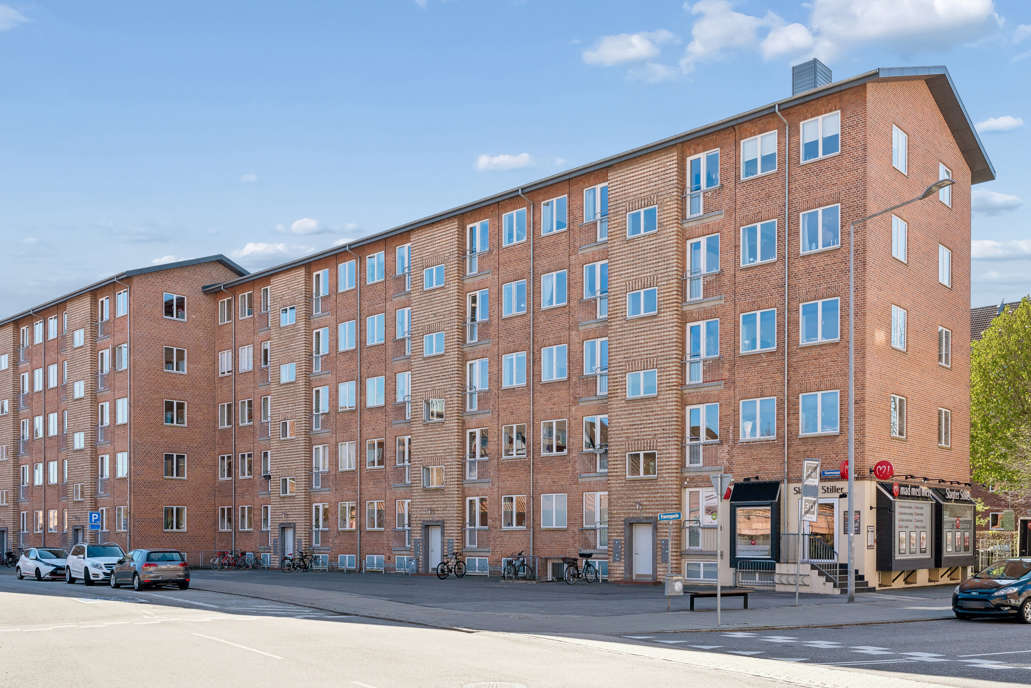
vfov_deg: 40.0
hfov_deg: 57.2
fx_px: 945
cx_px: 516
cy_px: 344
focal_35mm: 33
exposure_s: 1/320
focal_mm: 33
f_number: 10
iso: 400
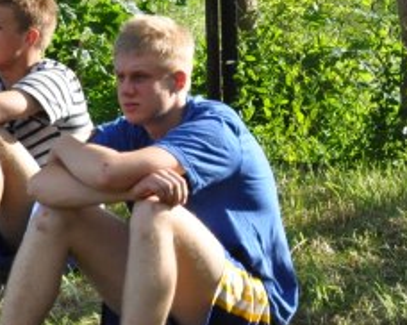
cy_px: 63
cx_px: -289
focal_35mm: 272
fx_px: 3269
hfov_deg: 7.0
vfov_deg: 5.7
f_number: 5.6
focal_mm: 55
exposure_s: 1/2500
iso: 2000
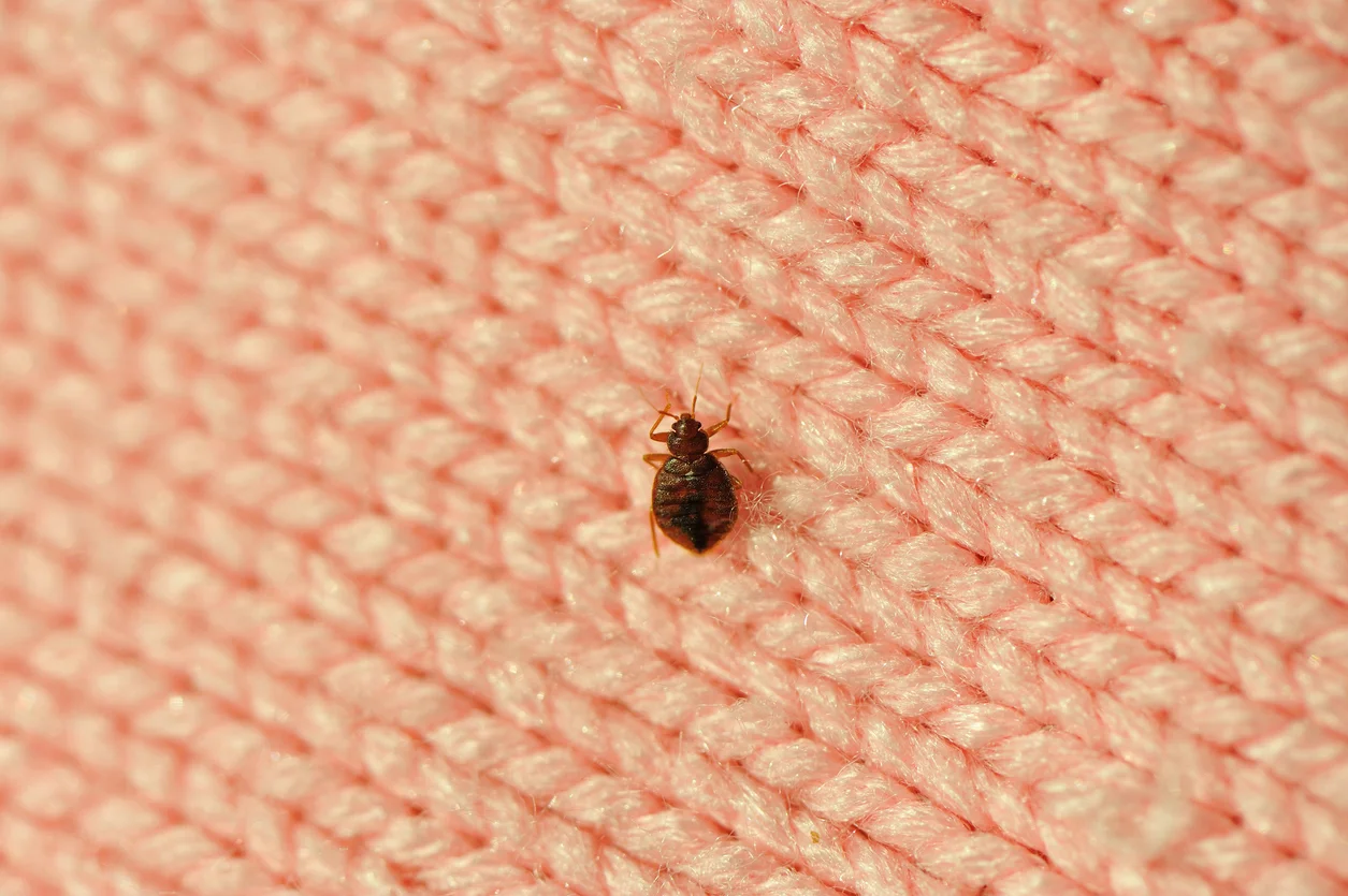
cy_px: 448
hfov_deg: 19.5
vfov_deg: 13.0
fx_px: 3929
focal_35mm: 105
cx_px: 674
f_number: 8
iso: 200
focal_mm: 105
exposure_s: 1/180
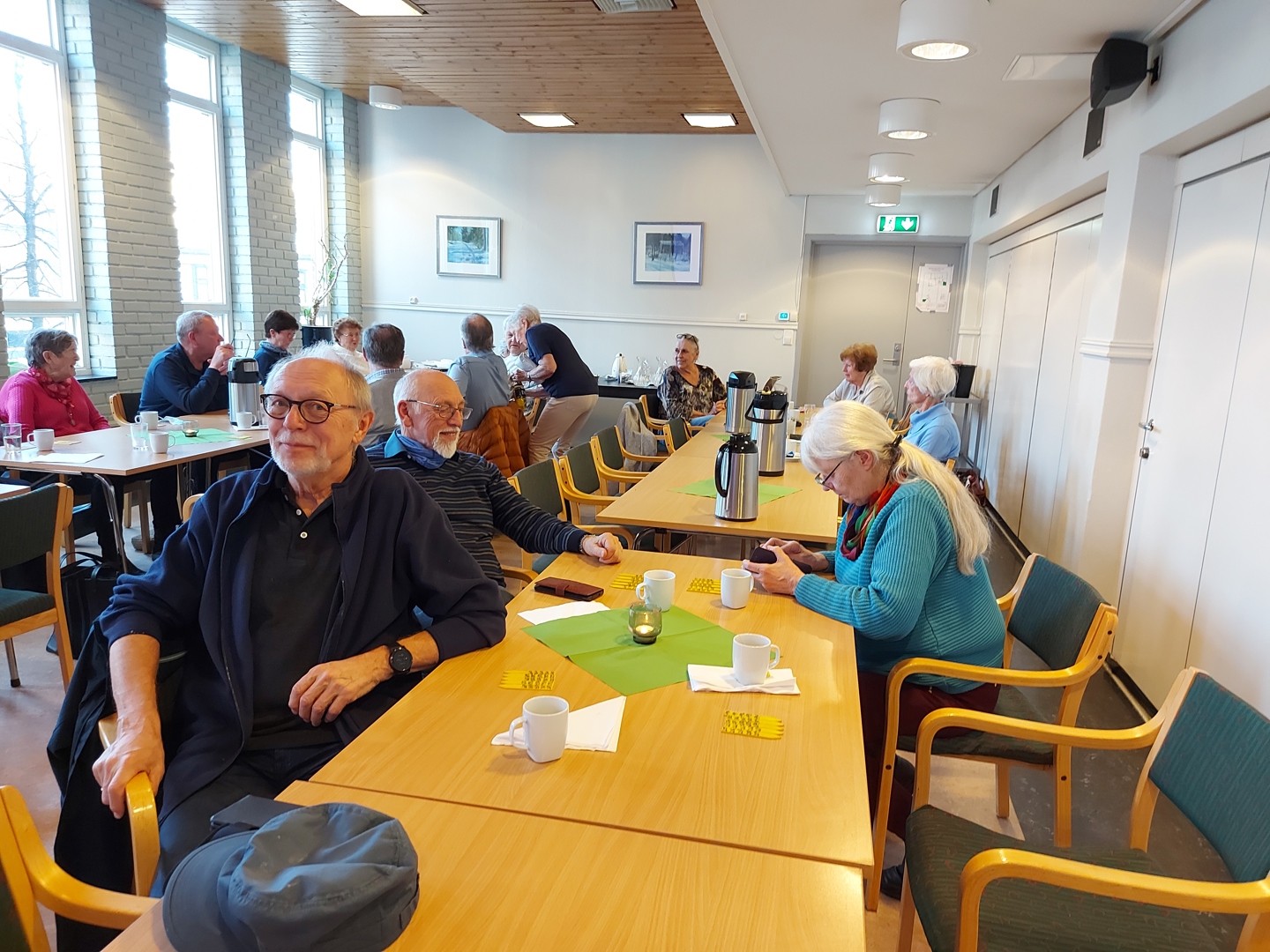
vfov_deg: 56.8
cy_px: 476
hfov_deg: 71.6
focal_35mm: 24
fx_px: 881
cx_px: 635
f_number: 1.8
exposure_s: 1/40
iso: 200
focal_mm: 5.23
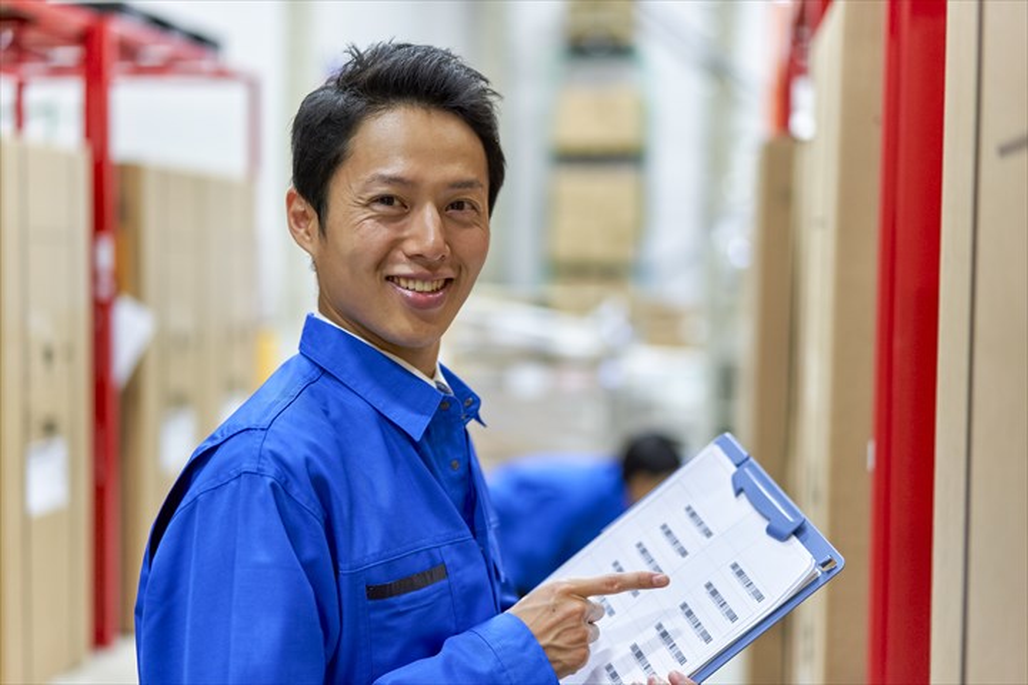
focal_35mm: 55
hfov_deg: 36.2
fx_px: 1570
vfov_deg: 24.6
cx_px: 514
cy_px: 342
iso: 800
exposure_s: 1/125
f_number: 1.8
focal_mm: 55
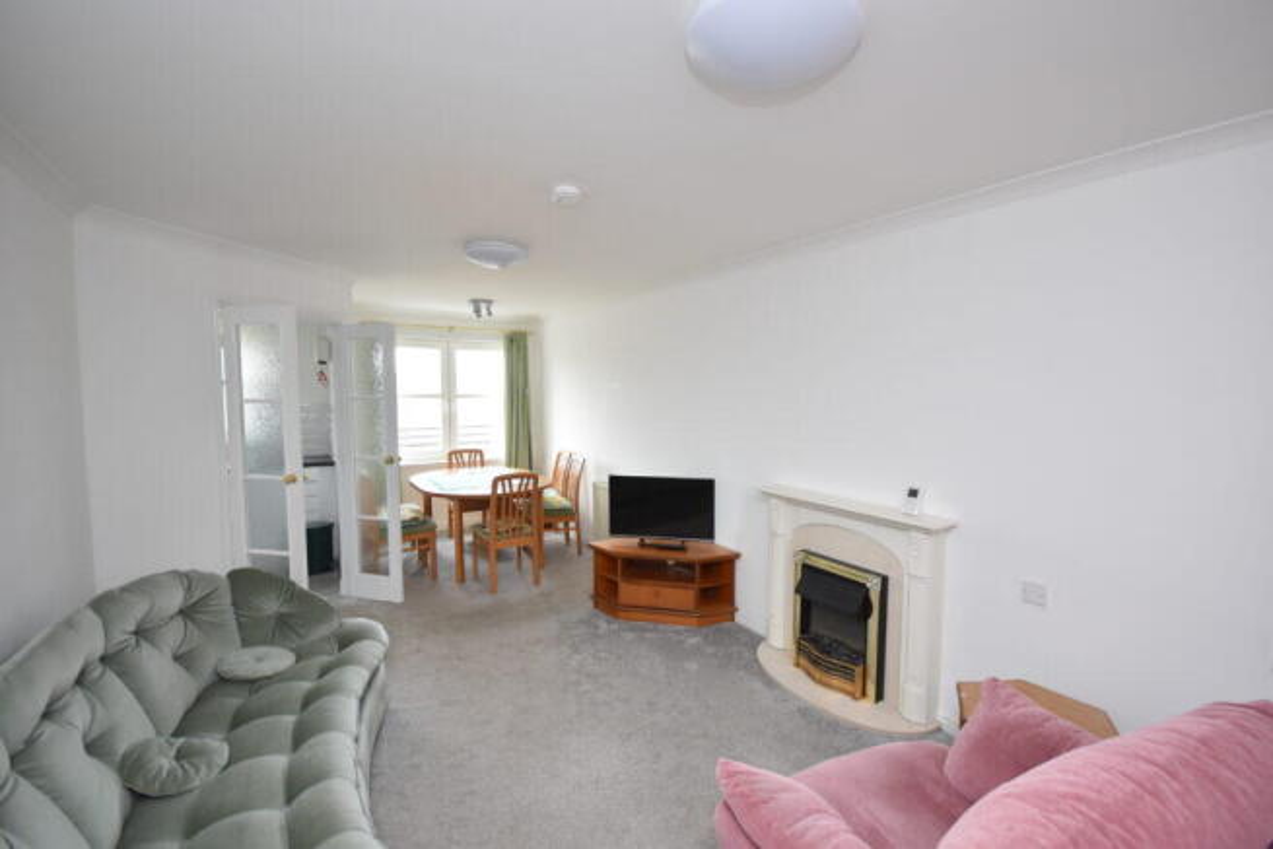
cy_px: 424
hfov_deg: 100.4
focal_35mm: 15
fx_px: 530
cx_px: 636
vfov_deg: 77.4
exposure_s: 1/60
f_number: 4
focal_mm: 10
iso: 800
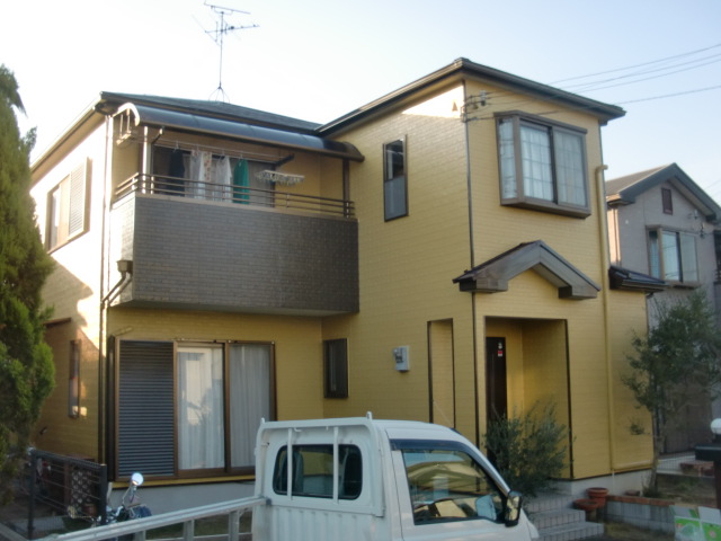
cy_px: 270
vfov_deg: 37.7
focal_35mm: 38
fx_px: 791
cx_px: 360
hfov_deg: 49.0
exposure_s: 1/125
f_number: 3.9
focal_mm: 6.66
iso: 64
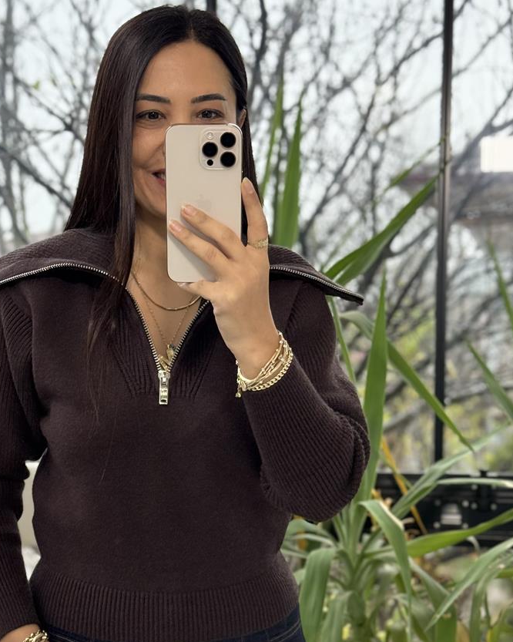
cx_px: 201
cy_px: 450
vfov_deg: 25.2
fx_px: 1424
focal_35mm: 75
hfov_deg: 20.4
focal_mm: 6.76
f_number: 1.78
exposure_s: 1/132
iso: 125
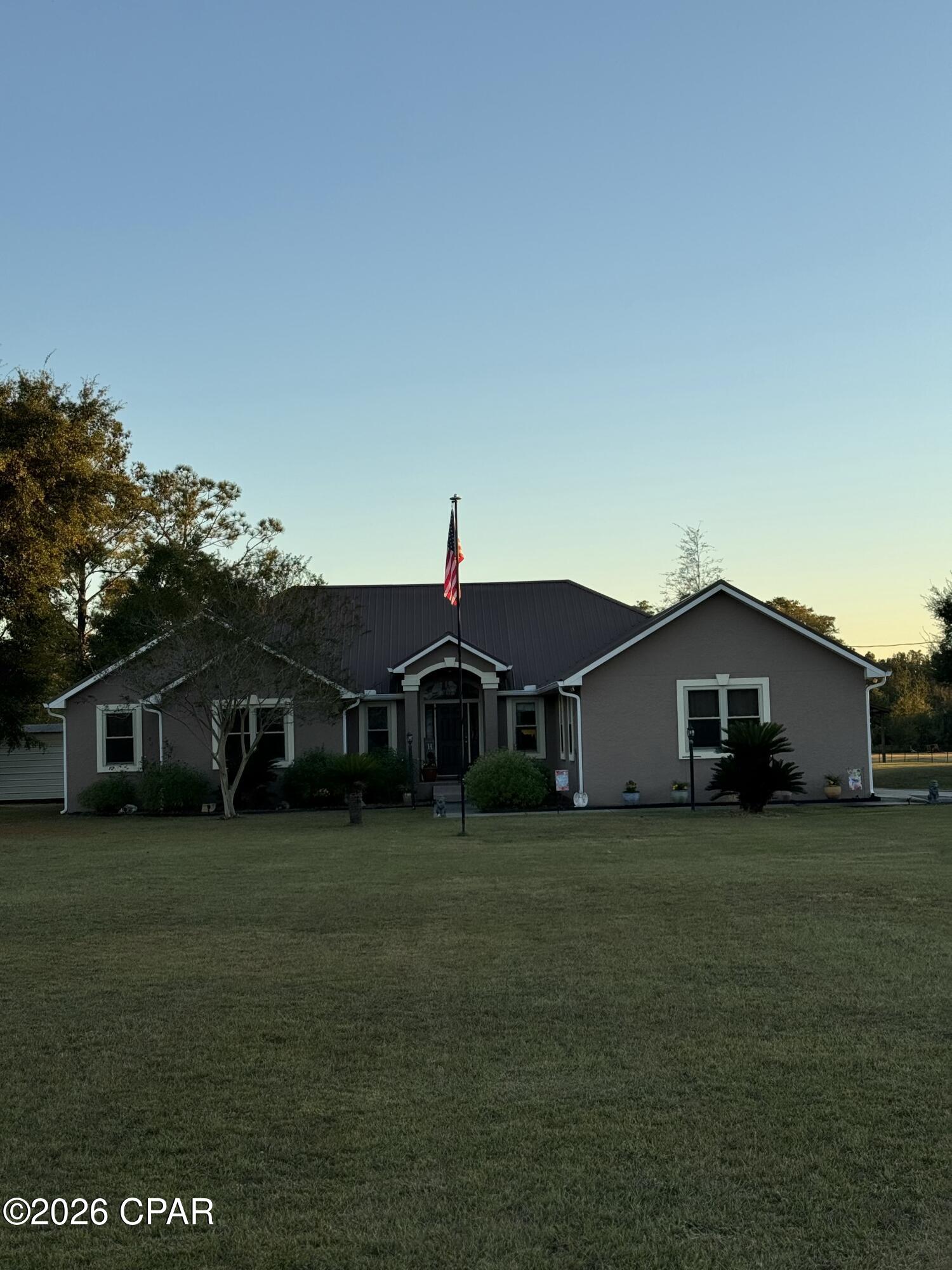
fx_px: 1760
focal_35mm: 48
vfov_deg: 39.7
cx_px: 476
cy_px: 635
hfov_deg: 30.3
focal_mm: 6.76
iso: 64
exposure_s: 1/1312
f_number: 1.78
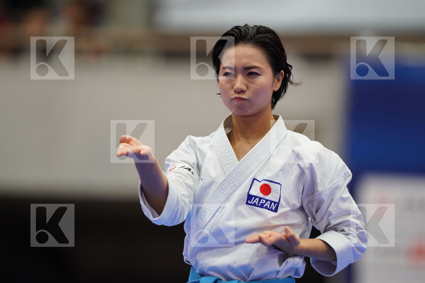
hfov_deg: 5.2
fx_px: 4722
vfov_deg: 3.4
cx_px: 212
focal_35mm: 400
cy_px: 142
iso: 1250
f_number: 2.8
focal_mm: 400
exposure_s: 1/400
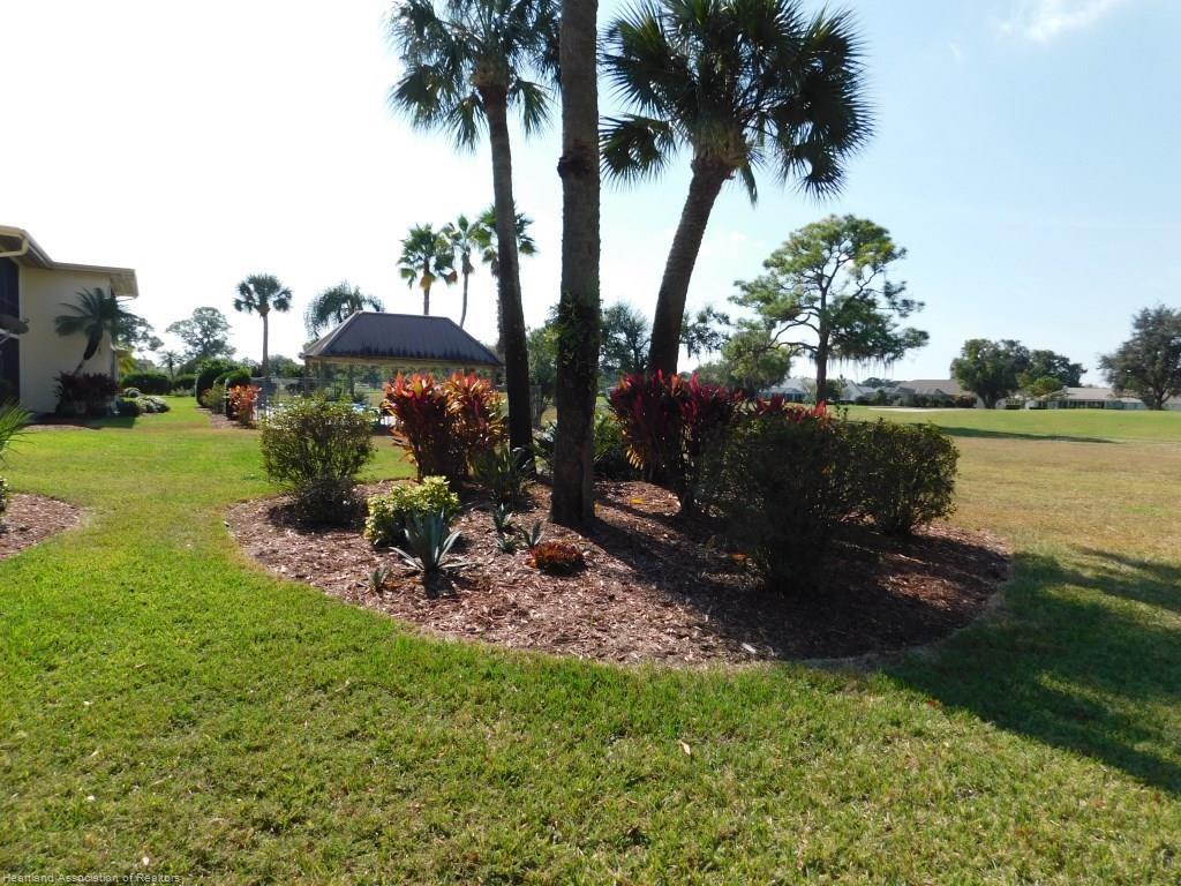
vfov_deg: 58.9
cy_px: 443
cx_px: 590
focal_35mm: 23
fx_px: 785
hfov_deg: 73.9
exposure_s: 1/400
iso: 125
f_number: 6
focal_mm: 4
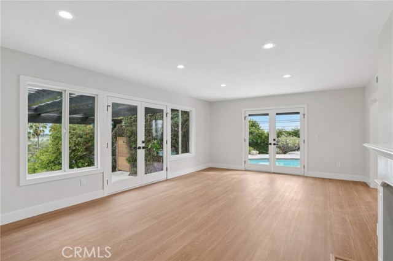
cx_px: 196
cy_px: 130
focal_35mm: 18
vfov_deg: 67.3
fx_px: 196
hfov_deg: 90.0
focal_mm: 18
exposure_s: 1/30
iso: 160
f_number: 8
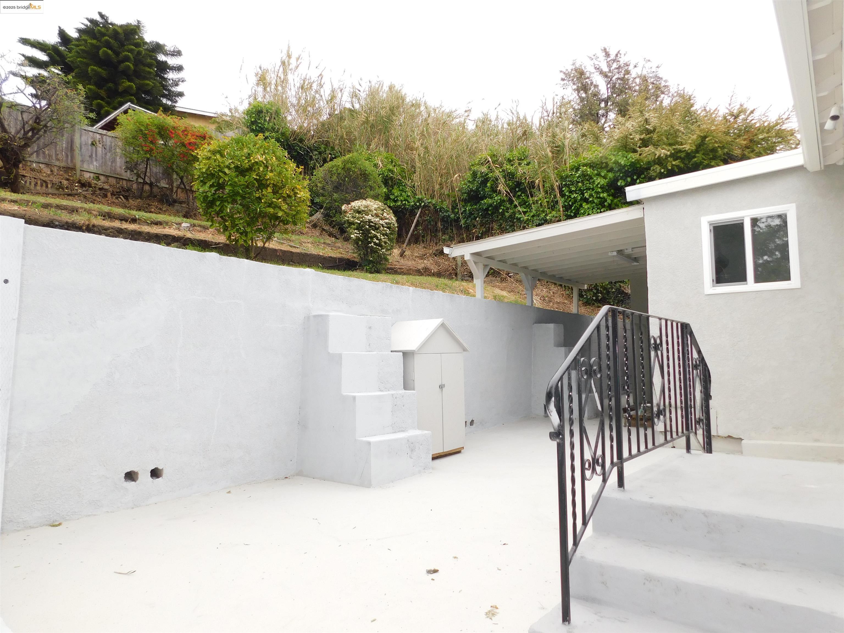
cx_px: 422
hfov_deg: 73.9
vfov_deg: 58.9
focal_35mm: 23
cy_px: 316
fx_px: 561
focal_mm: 4
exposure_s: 1/100
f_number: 3
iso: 125
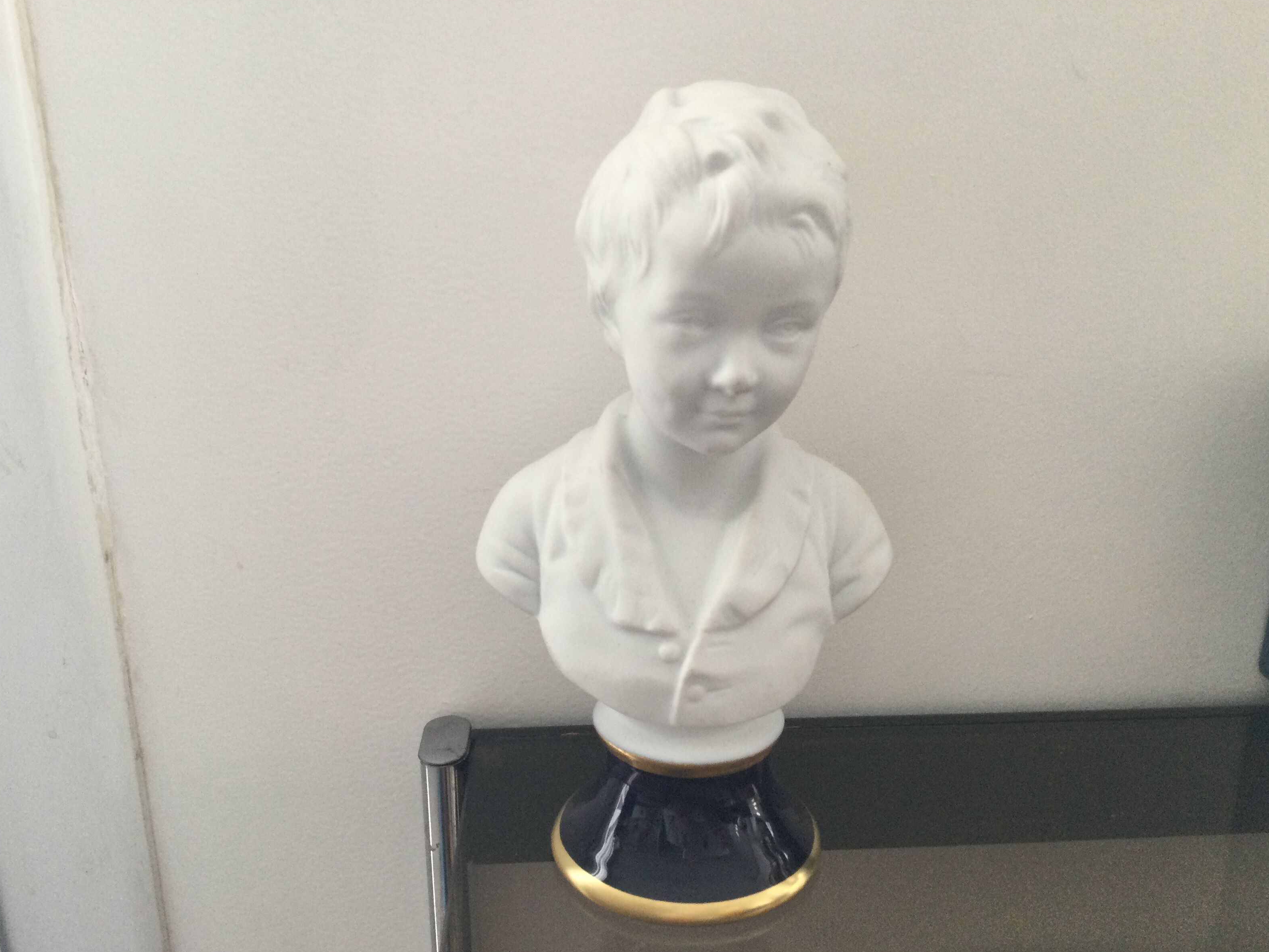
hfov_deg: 56.8
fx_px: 1173
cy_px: 479
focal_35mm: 32
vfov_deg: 44.2
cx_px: 630
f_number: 2.4
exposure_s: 1/33
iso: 100
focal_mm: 3.3
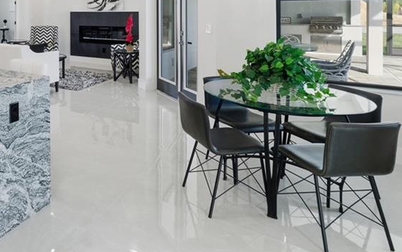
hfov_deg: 56.1
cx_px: 56
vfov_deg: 37.9
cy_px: 8
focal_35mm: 30
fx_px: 329
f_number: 9
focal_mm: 16
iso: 400
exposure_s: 1/100
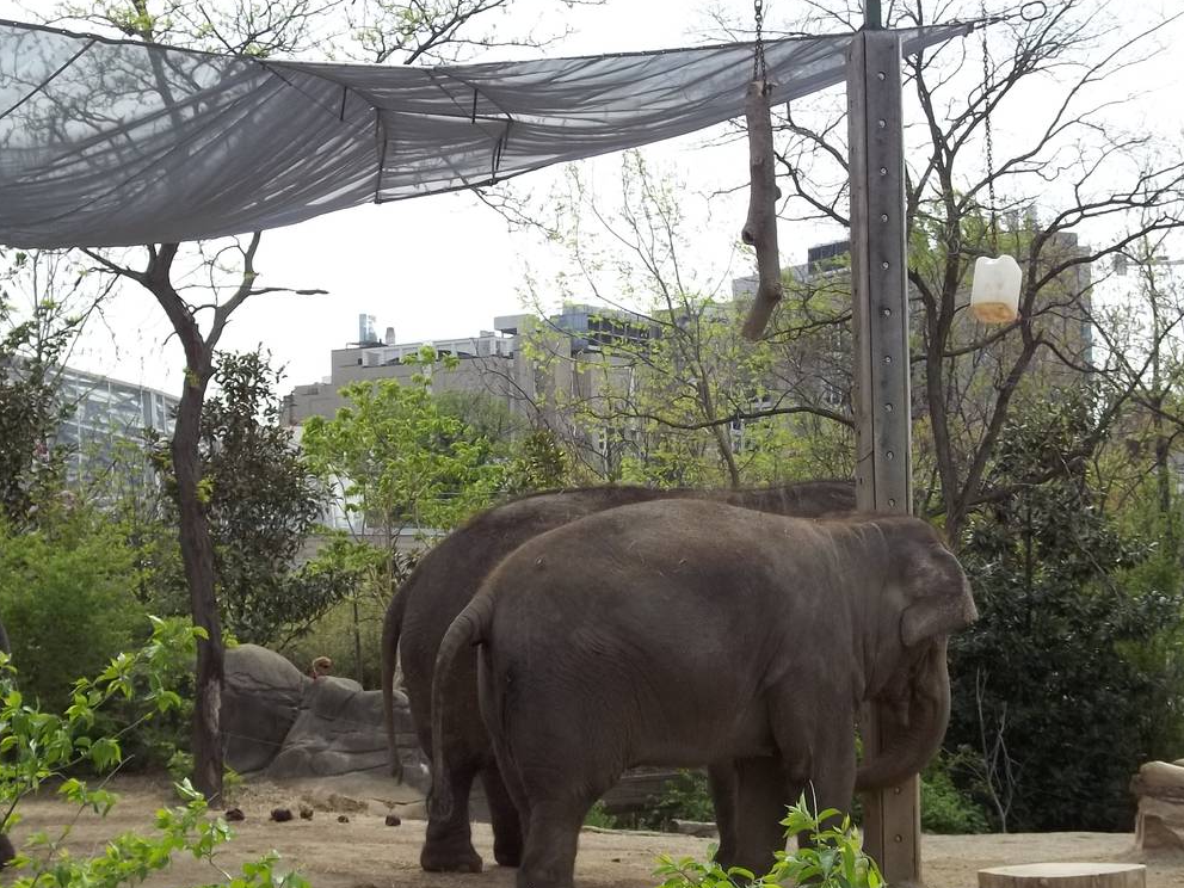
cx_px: 431
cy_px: 624
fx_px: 2702
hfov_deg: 24.6
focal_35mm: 79
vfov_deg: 18.6
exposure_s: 1/400
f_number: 3.6
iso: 64
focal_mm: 8.8
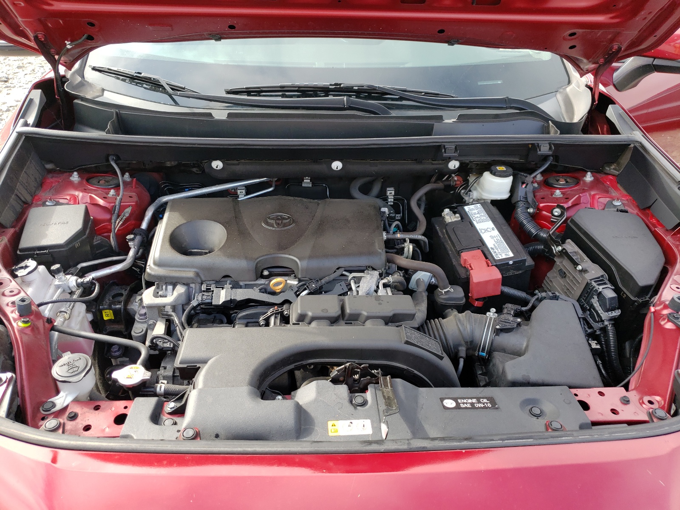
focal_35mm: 26
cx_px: 340
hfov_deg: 67.3
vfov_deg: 53.1
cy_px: 255
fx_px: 511
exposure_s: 1/345
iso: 50
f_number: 1.5
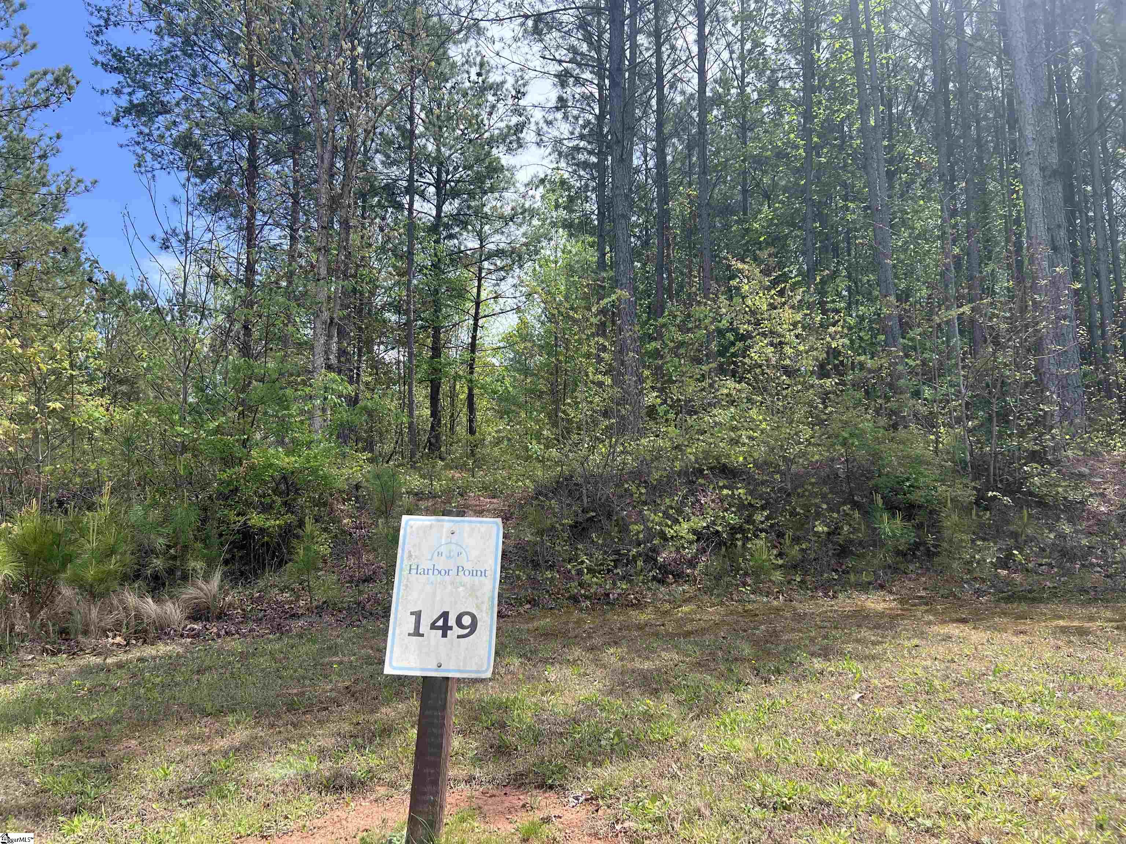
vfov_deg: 53.1
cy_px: 422
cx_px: 563
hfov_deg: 67.3
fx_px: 846
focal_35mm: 26
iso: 50
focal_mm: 5.7
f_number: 1.5
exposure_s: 1/1575
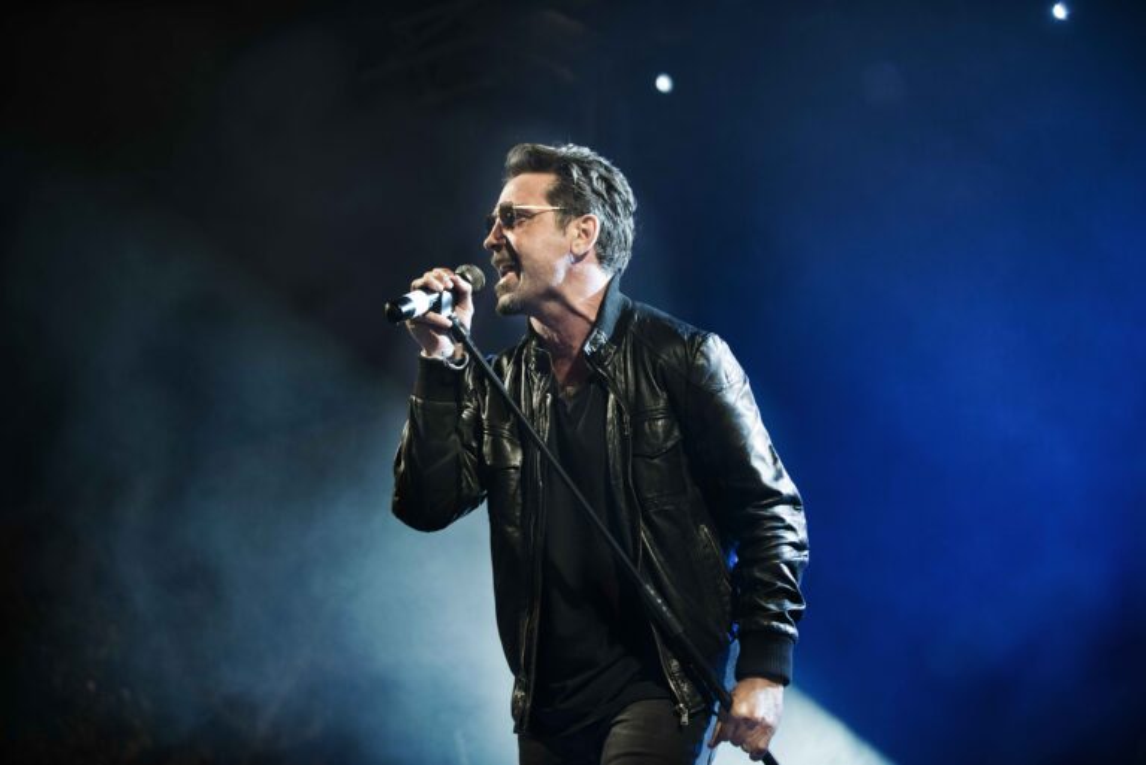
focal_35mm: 80
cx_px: 573
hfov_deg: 25.3
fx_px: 2548
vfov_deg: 17.1
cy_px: 382
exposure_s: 1/100
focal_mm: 80
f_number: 2.8
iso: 1600
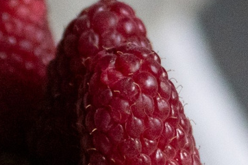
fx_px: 5116
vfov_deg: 1.8
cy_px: 339
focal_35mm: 743
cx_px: -215
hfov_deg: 2.8
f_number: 3
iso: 640
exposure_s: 1/80
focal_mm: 105
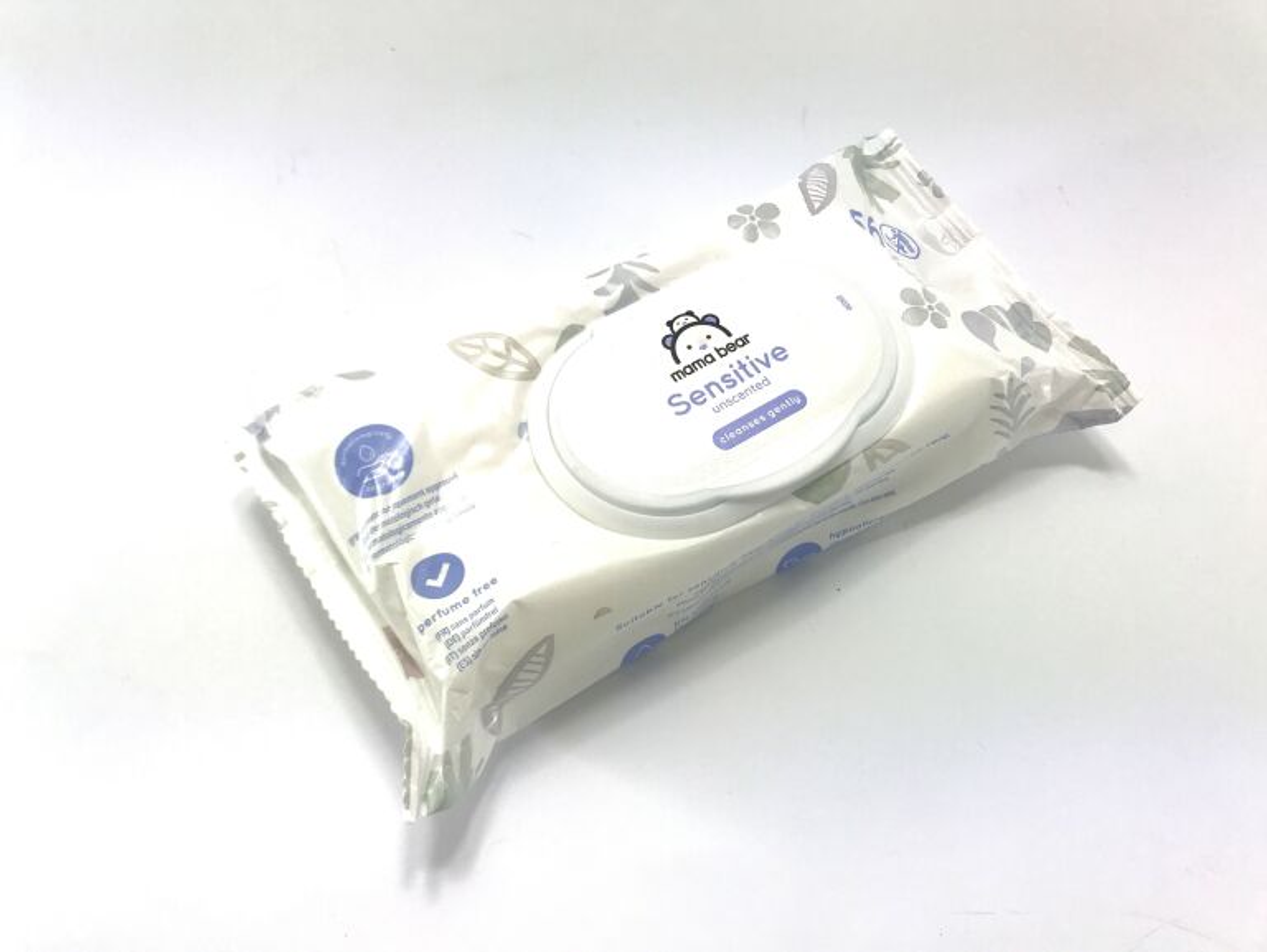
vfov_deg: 49.8
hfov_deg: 63.4
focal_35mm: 28
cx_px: 634
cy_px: 476
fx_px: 1025
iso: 20
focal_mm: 3.99
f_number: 1.8
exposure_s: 1/512
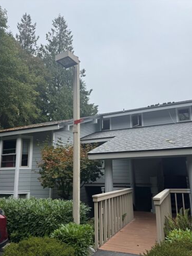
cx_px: 98
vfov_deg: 67.2
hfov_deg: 53.1
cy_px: 138
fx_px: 192
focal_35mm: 26
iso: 80
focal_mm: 6.76
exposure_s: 1/4049
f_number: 1.78
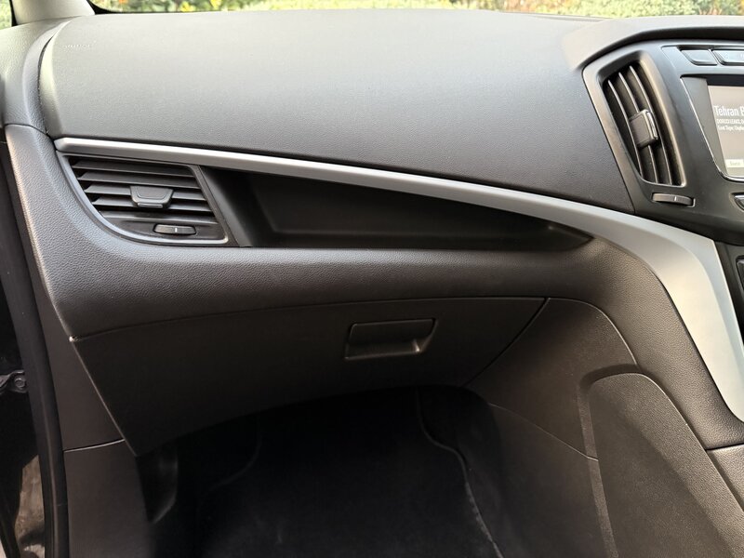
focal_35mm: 24
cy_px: 279
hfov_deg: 71.6
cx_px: 372
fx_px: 516
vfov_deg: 56.8
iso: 1000
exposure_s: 1/40
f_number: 1.78
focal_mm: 6.76
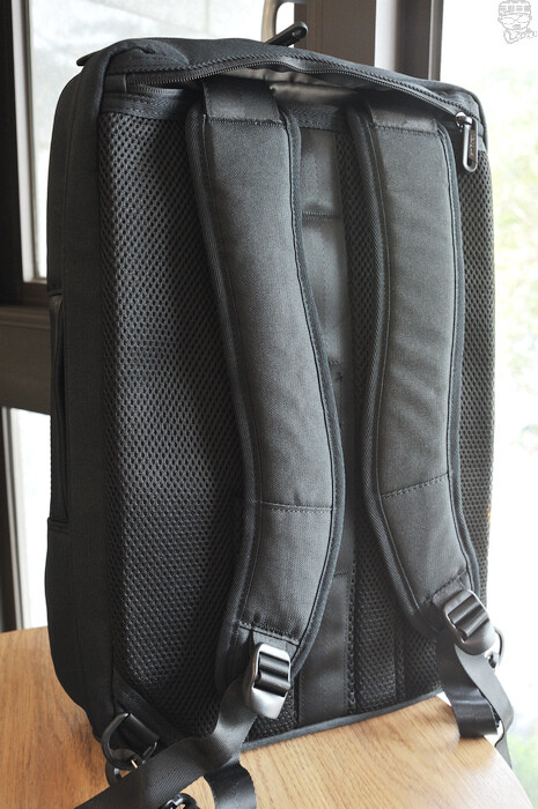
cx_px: 269
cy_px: 404
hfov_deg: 37.8
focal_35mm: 35
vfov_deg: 54.5
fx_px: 786
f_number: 8
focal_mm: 35
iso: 800
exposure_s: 1/60
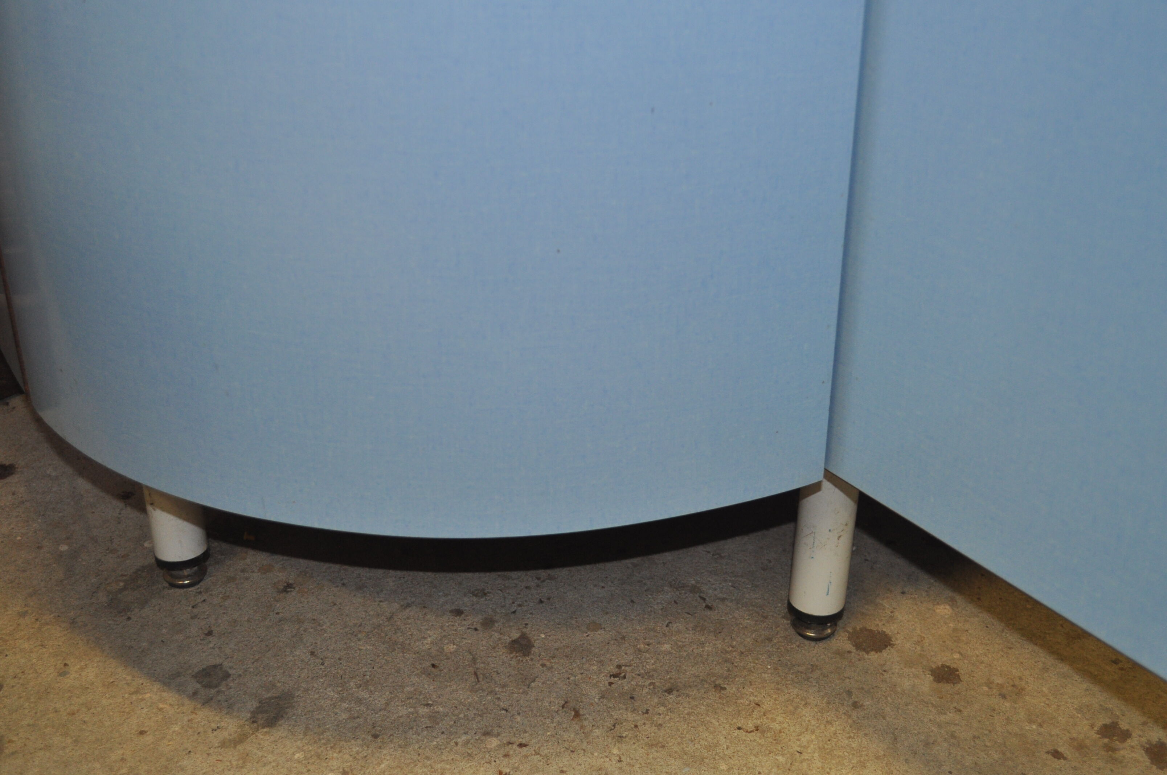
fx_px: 1408
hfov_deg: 45.0
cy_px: 388
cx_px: 584
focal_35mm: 44
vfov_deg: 30.8
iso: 640
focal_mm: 29
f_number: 4.5
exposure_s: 1/60
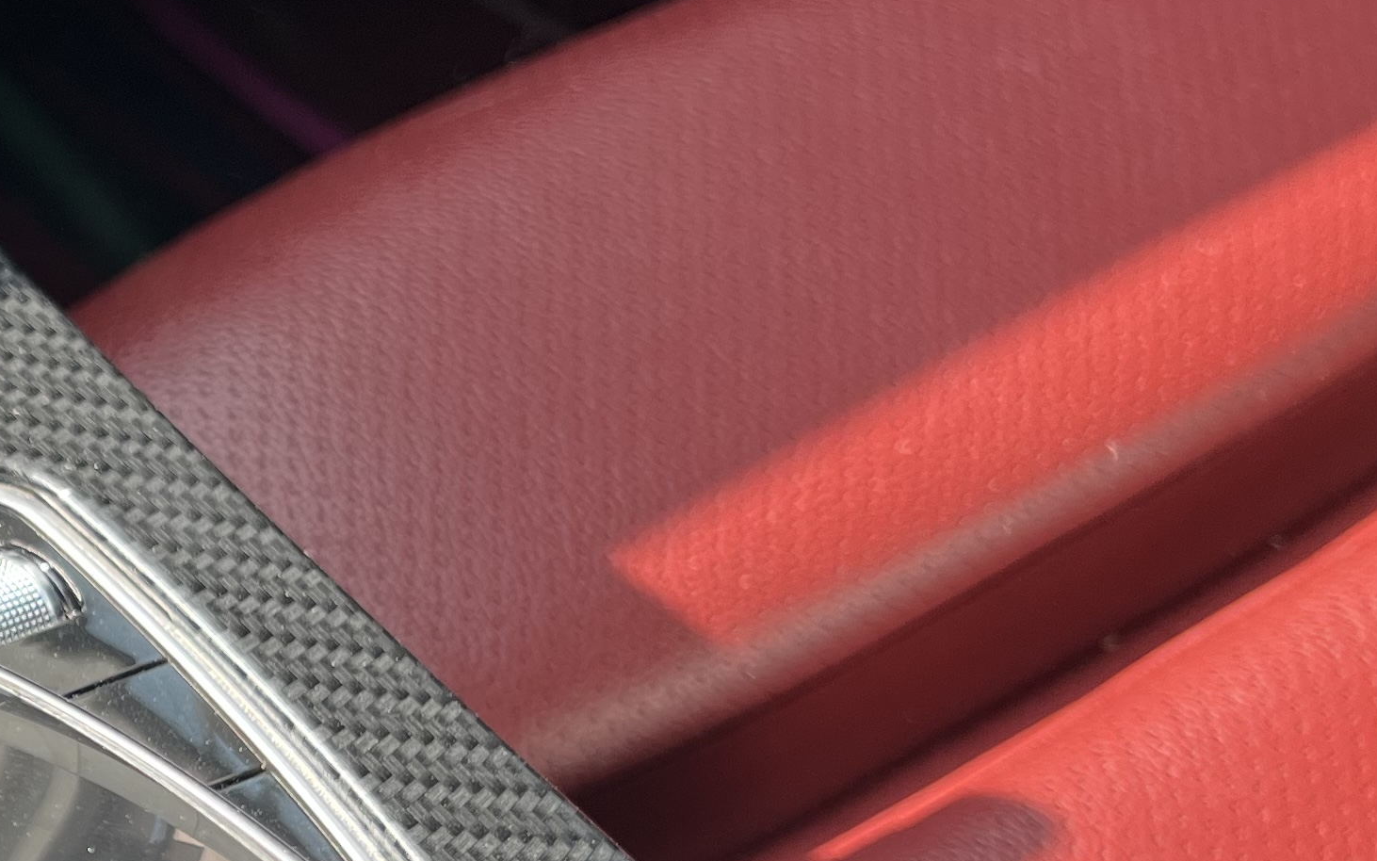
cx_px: -478
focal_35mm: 76
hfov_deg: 23.5
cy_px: 724
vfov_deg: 17.0
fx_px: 2852
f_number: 1.5
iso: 50
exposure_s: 1/639
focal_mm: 5.7
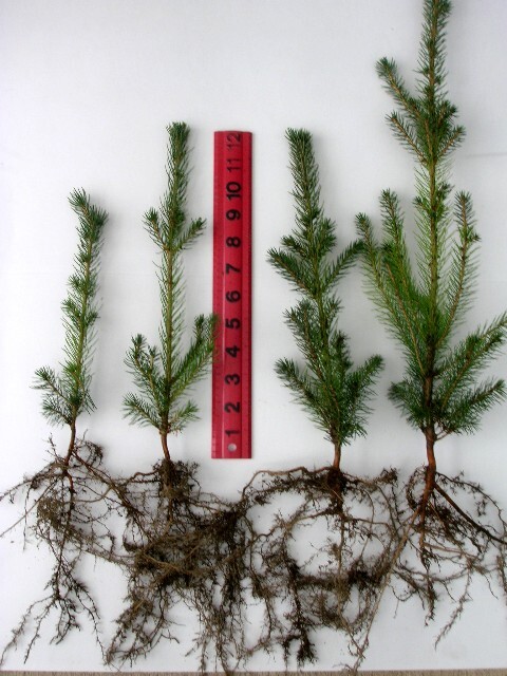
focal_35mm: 50
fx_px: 976
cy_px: 338
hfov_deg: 29.1
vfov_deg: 38.2
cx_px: 254
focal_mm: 8.4
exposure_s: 1/25.4
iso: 50
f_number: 5.6
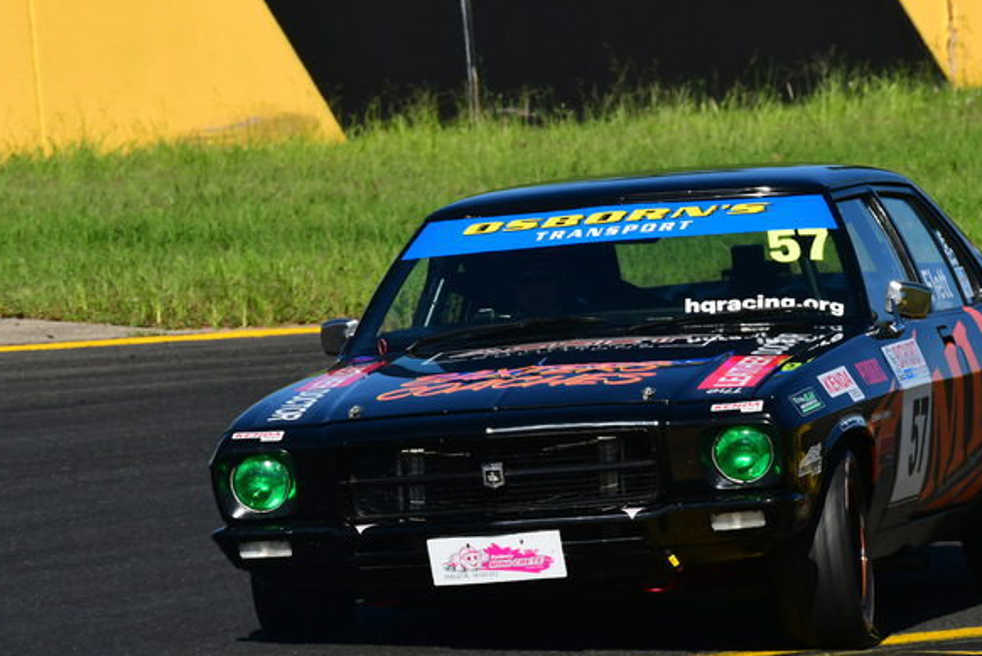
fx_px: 21947
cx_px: 629
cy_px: 304
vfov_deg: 1.7
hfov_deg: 2.6
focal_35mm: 804
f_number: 13
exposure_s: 1/640
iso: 400
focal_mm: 390
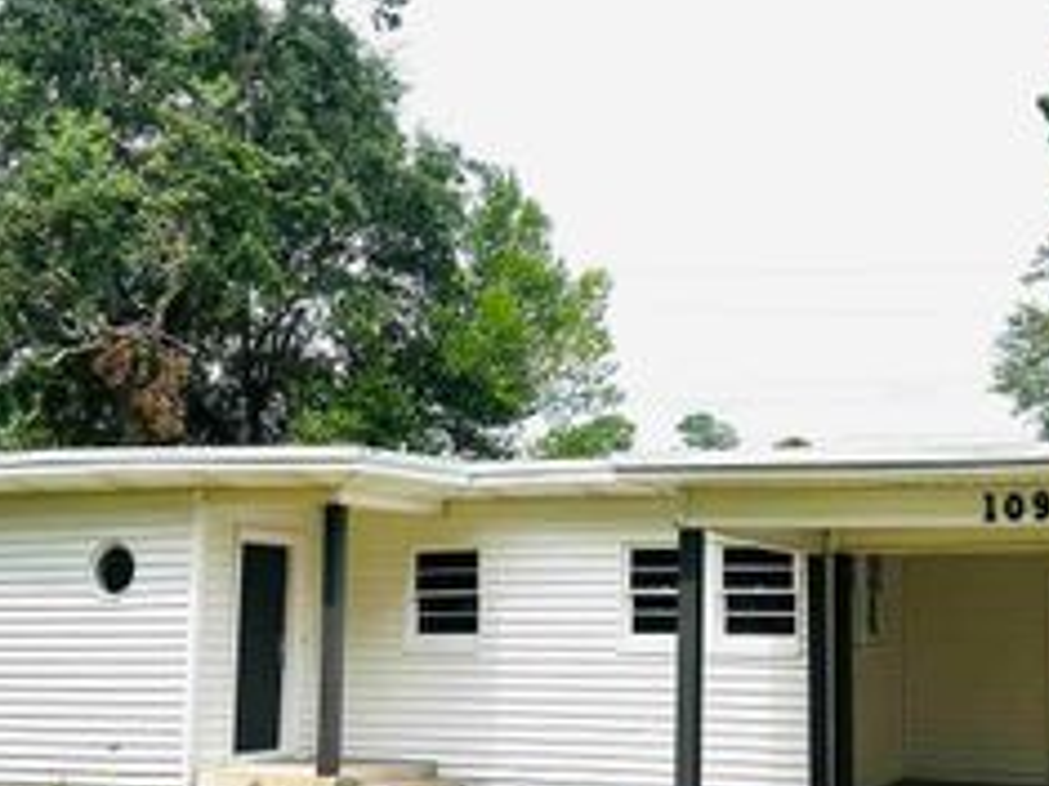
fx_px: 1545
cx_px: 732
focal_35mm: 51
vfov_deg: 28.5
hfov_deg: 37.0
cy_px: 444
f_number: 1.78
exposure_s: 1/5525
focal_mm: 6.86
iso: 80
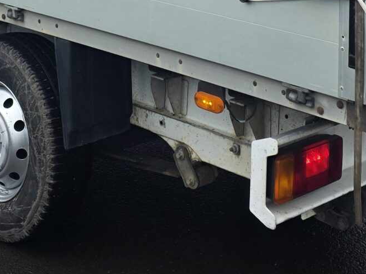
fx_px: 941
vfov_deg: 15.0
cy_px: -173
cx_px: 182
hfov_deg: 22.0
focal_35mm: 89
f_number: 1.7
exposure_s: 1/359
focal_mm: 6.25
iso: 25
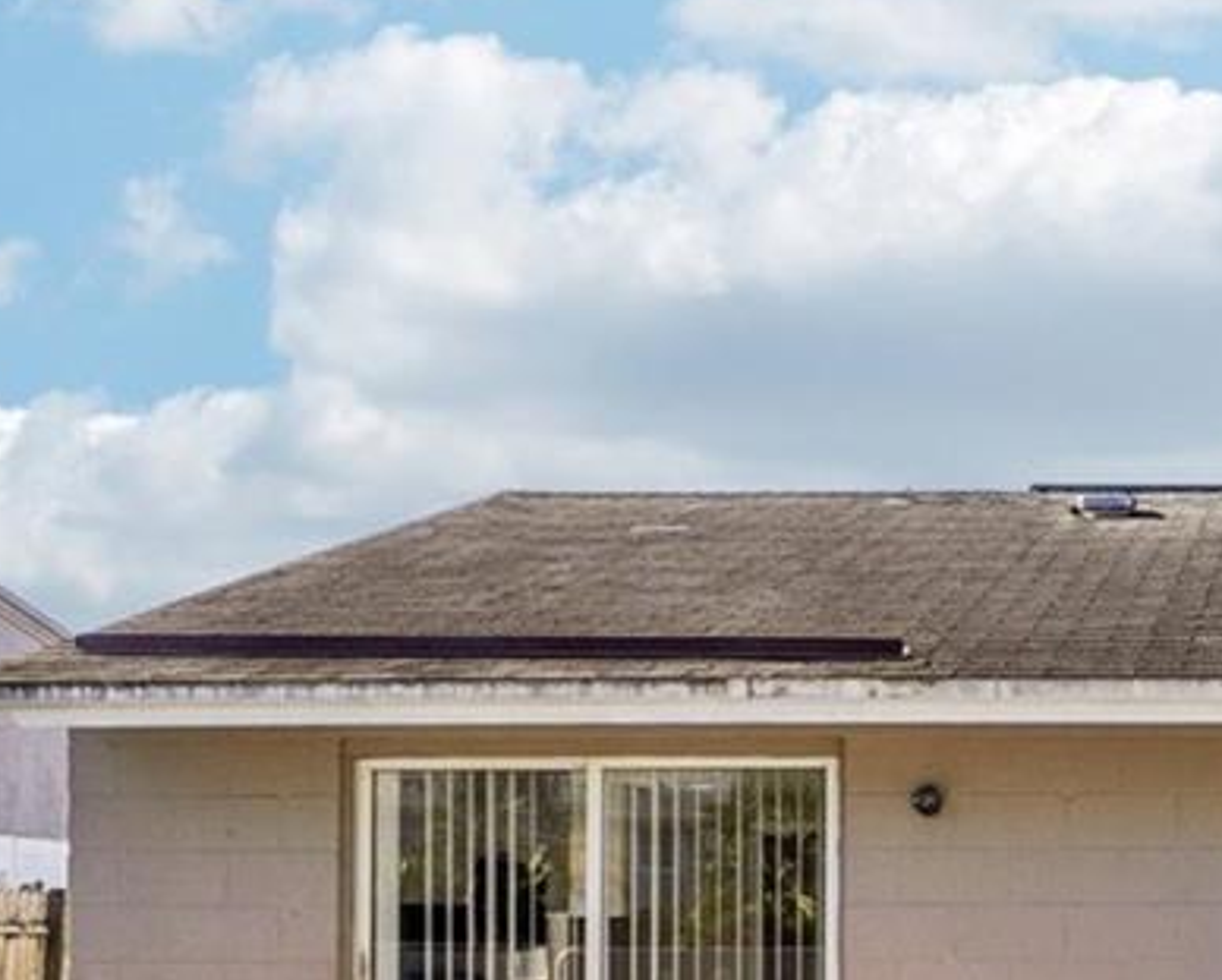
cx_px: 1361
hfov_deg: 29.2
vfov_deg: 25.0
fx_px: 2099
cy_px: 980
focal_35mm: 58
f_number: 8
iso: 100
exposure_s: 1/200
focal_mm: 10
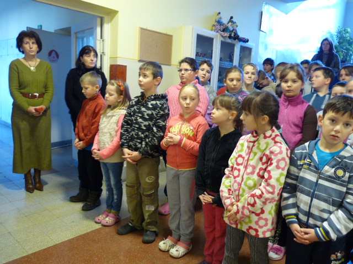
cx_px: 176
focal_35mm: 27
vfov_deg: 51.4
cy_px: 132
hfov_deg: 65.3
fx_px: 275
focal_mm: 4.8
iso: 400
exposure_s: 1/5
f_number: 2.8
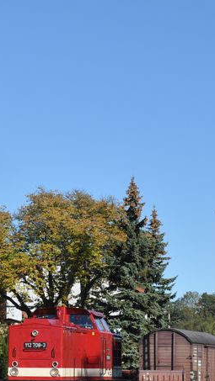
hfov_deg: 8.1
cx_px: -18
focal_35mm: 149
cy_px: 279
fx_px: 1509
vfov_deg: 14.4
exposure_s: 1/500
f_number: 9
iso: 200
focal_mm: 42
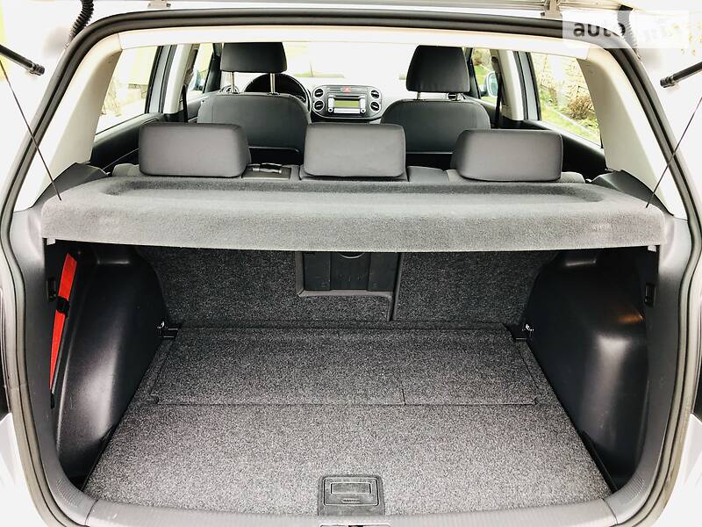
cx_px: 351
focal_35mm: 28
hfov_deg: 63.4
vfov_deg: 49.7
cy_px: 264
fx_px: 568
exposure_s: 1/30
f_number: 1.8
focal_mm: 4
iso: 25
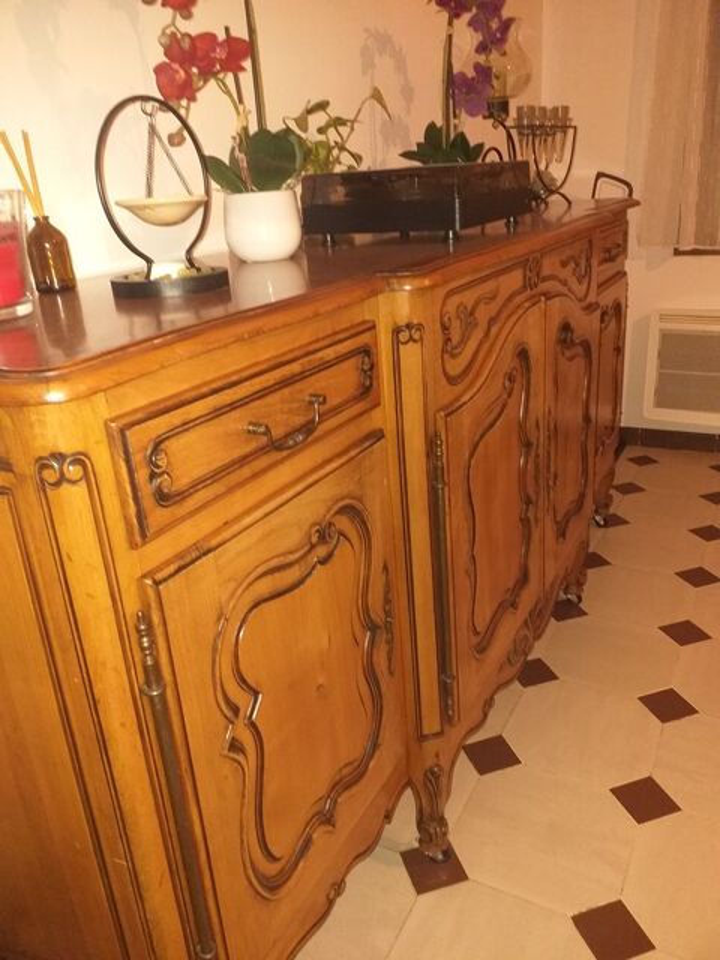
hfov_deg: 53.1
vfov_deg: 67.3
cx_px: 360
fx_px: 721
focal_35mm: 26
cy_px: 480
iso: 250
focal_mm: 3.6
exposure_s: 1/24
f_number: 1.9
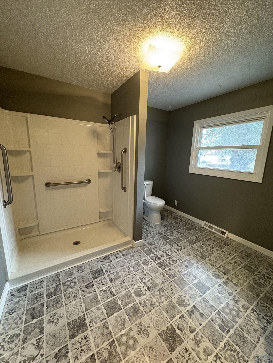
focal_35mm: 14
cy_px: 182
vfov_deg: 102.1
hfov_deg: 85.7
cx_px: 136
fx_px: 147
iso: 640
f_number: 2.2
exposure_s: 1/60
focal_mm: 2.22
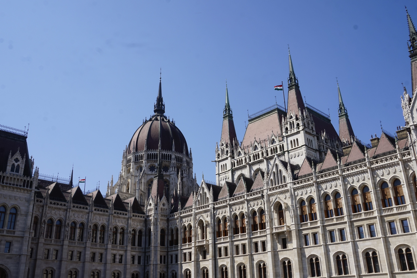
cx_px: 208
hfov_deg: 57.2
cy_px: 139
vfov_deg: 39.9
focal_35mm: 33
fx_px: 382
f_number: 14
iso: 100
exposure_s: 1/100
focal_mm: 22
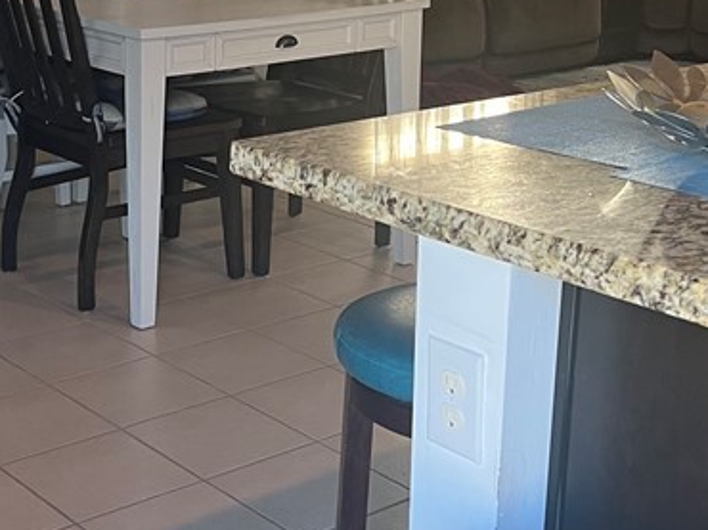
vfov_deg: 20.2
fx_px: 1472
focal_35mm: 72
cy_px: 96
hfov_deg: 26.8
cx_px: 212
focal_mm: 5.7
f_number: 1.5
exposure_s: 1/60
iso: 125
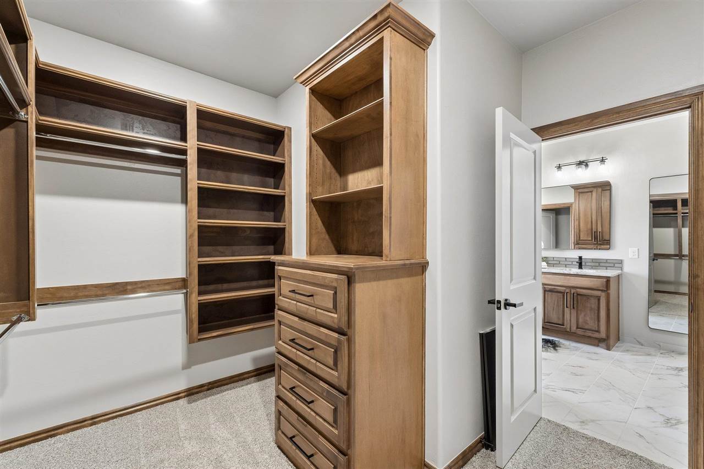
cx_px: 352
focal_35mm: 15
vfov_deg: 77.3
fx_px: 293
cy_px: 234
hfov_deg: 100.4
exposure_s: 1/15
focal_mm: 10
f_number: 7.1
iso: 200
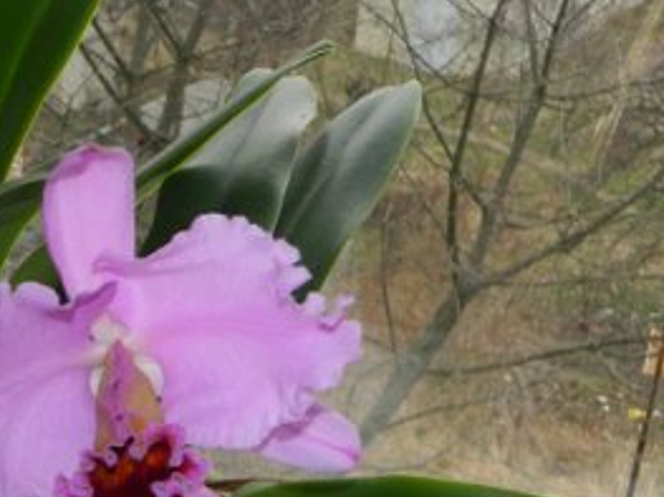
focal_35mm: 89
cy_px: 512
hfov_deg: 21.1
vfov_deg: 16.2
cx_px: -34
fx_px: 1706
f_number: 3.2
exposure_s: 1/30
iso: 80
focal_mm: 5.6
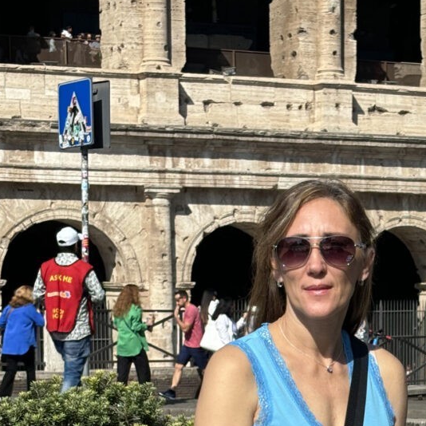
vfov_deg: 13.8
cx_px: 363
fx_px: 1726
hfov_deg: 14.0
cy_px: 474
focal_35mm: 124
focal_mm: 5.96
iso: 32
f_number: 1.6
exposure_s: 1/3205
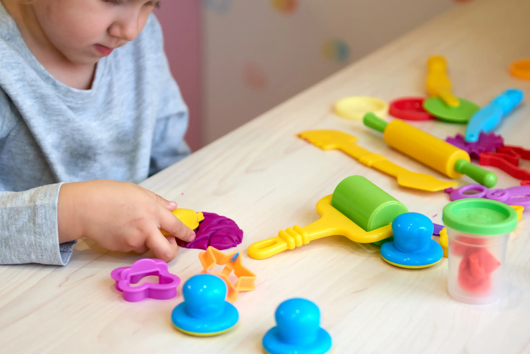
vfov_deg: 14.1
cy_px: 175
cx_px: 254
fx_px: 1428
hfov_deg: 21.0
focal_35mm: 97
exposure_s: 1/40
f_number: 2.8
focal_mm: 62
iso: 100
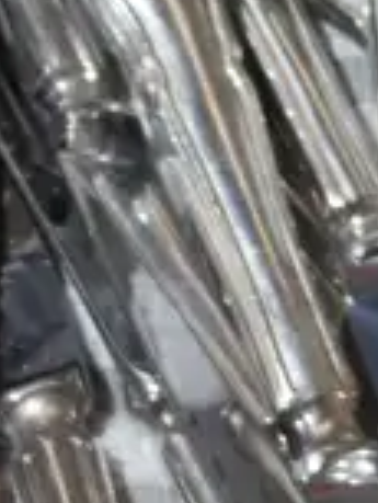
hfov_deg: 5.3
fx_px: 4086
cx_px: 301
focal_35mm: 281
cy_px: 240
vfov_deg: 7.0
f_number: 4.6
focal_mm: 21
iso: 320
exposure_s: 1/60
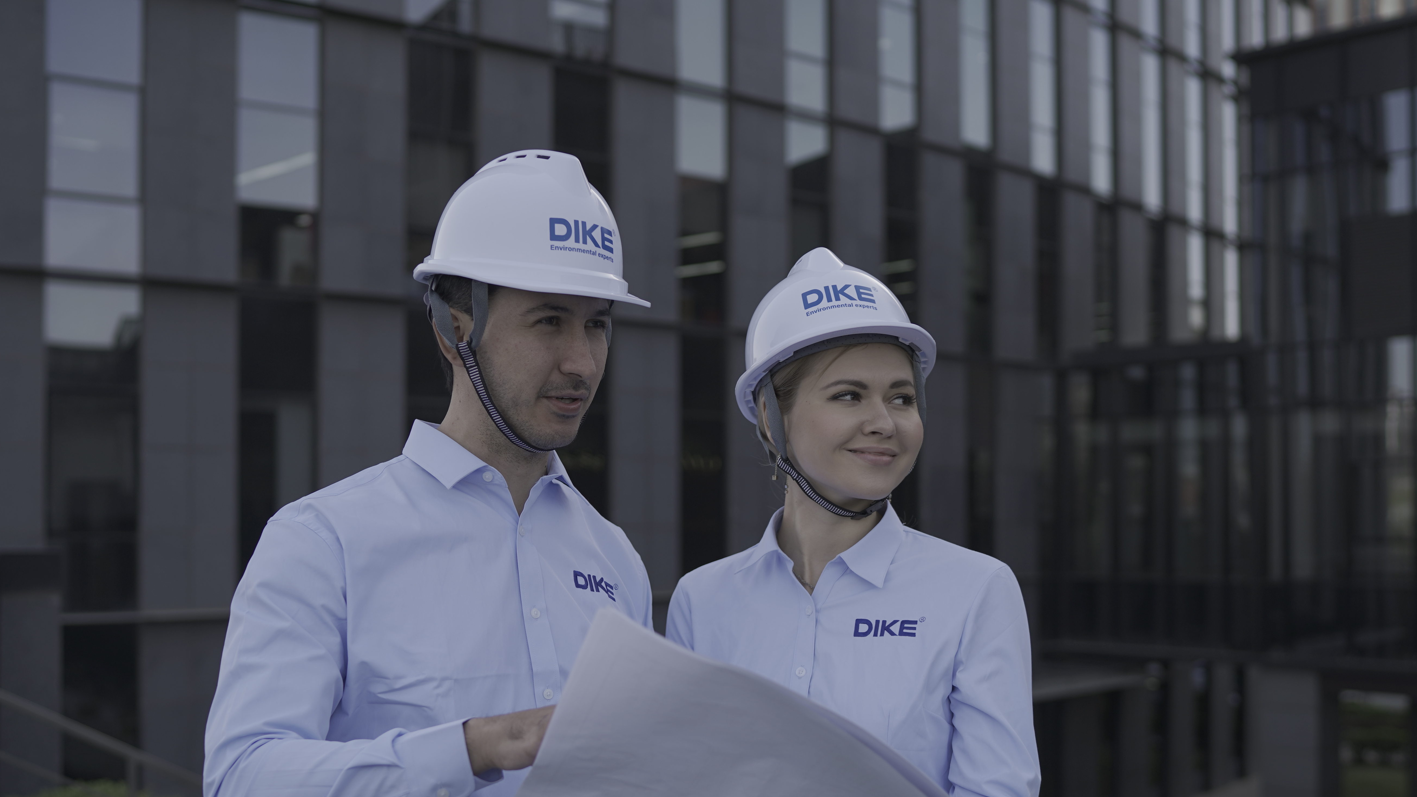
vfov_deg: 28.2
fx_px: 1578
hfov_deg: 48.4
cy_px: 504
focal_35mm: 42
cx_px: 704
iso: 125
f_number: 2.2
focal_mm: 35
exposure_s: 1/1000
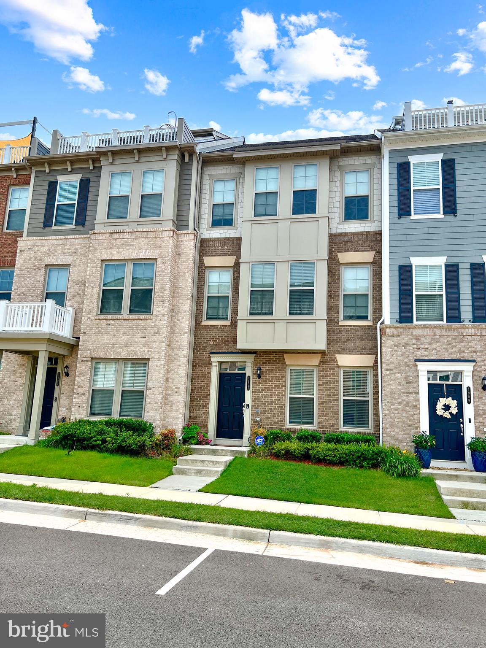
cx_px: 243
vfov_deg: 67.3
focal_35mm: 26
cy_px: 324
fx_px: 487
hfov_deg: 53.1
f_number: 1.5
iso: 50
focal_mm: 5.7
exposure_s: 1/4274
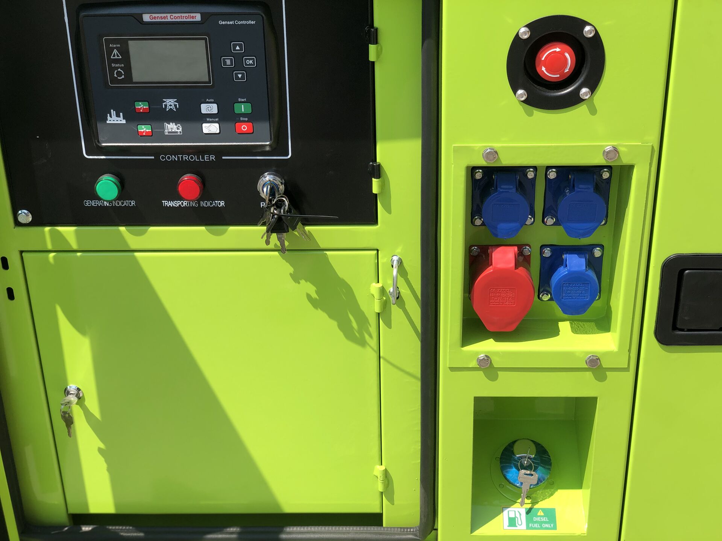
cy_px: 270
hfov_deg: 36.8
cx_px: 361
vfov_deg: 28.0
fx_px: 1085
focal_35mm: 52
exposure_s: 1/665
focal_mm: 6
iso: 16
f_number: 2.4
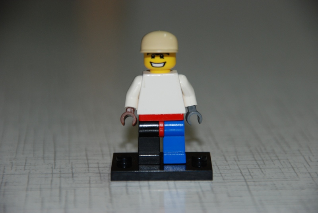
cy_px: 106
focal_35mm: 300
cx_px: 159
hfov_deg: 6.9
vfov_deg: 4.6
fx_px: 2654
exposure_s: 1/60
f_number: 6.3
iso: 400
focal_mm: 200
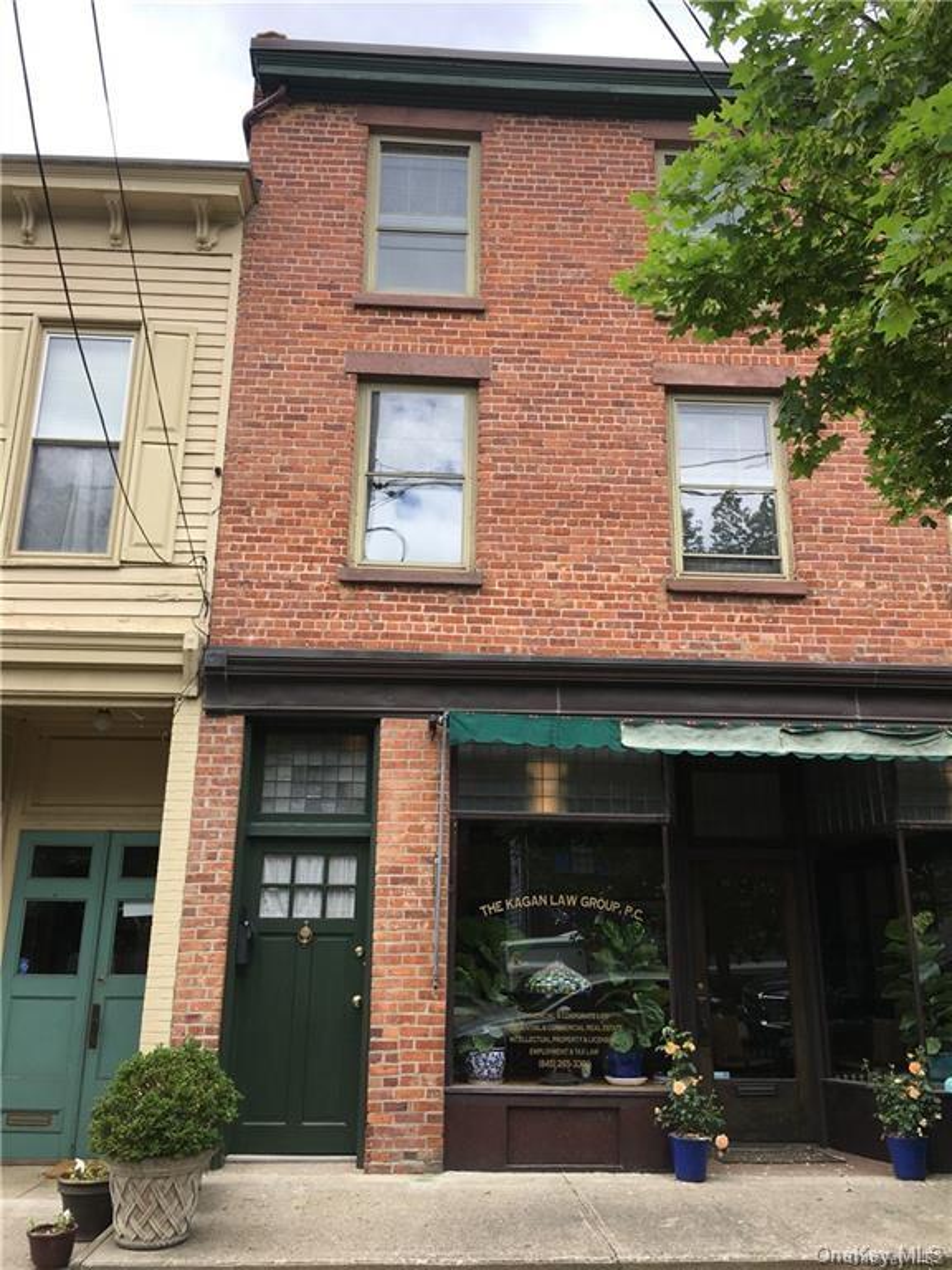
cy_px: 635
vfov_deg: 61.7
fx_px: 1063
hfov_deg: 48.2
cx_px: 476
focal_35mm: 29
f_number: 2.2
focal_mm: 4.15
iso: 25
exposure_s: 1/499
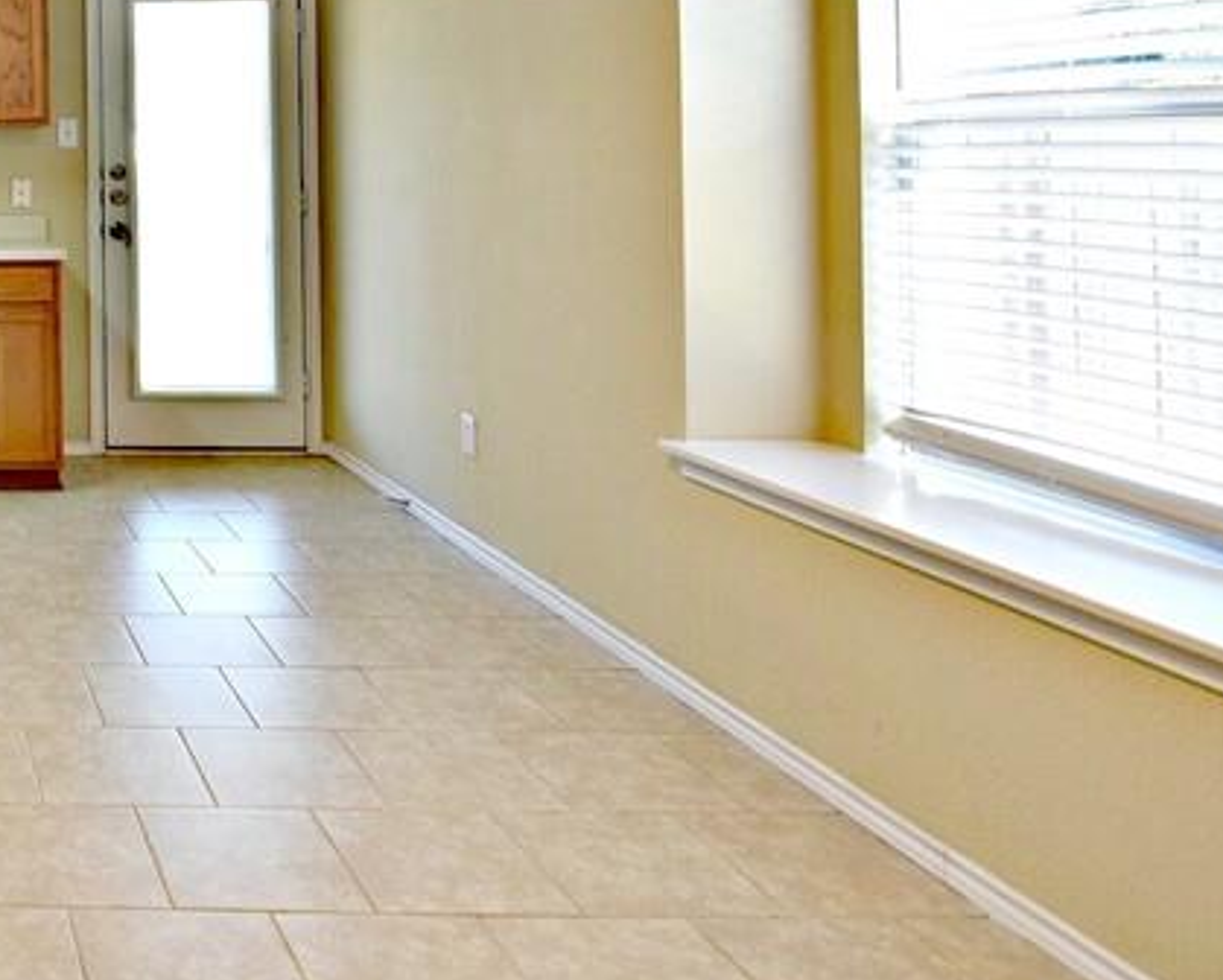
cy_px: 131
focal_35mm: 34
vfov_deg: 40.7
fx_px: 1232
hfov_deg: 39.2
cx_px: -229
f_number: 5
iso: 400
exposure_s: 1/100
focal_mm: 14
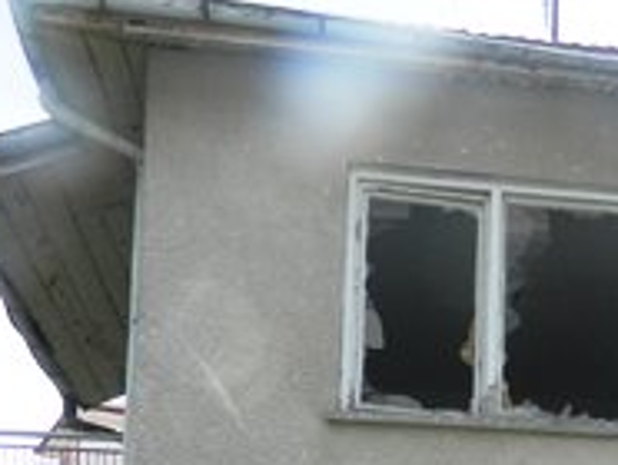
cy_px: 631
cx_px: 807
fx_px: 1537
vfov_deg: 16.2
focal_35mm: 86
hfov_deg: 20.7
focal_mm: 4.5
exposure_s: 1/800
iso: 80
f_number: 3.1
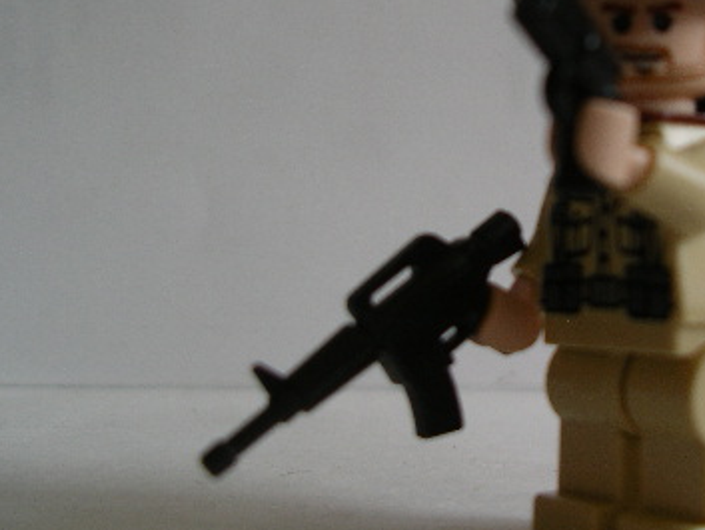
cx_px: 559
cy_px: 176
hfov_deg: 28.4
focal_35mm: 67
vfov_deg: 21.9
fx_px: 1365
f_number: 2.8
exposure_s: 1/91
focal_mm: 7.8
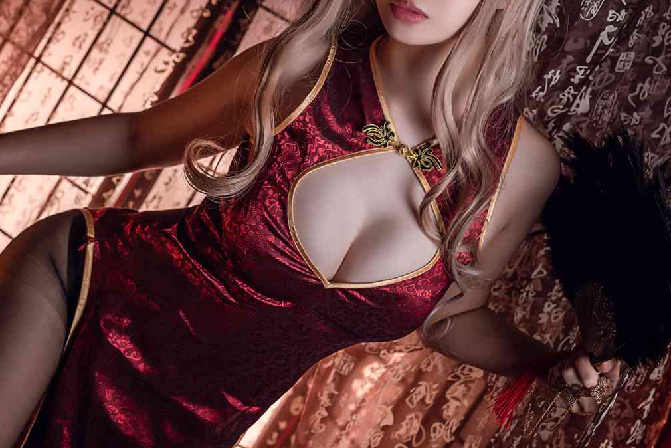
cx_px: 237
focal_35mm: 89
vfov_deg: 15.3
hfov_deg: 22.8
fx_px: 1659
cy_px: 158
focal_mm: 50
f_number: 4
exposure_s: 1/160
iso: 320
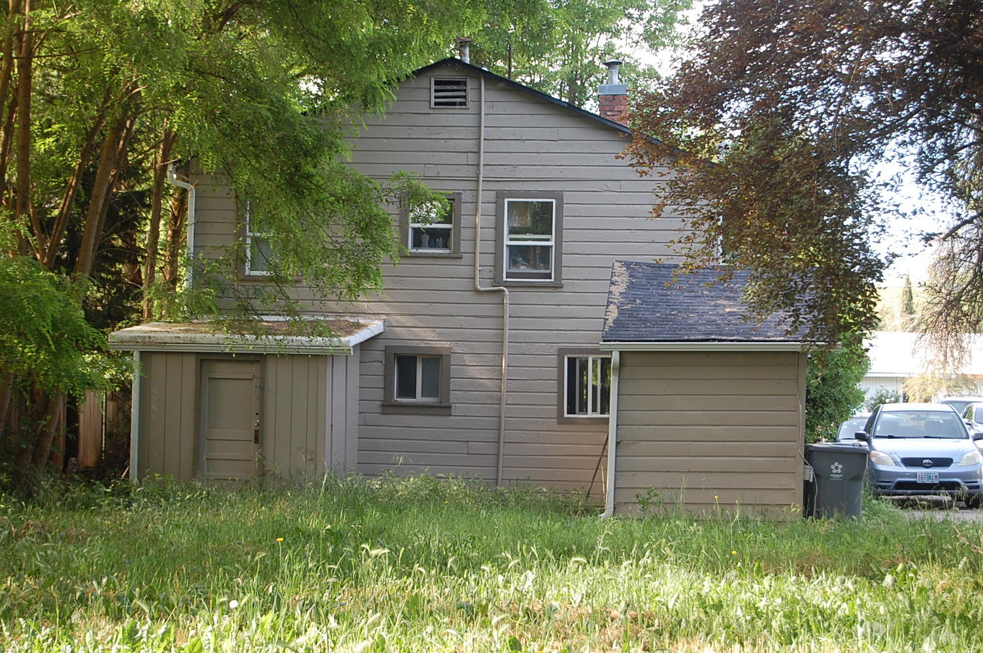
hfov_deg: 24.6
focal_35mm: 82
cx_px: 492
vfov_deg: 16.5
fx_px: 2251
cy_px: 326
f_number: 5.6
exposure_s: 1/80
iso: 400
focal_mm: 55
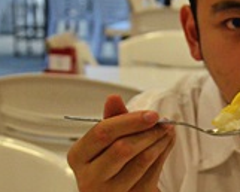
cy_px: 138
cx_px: 277
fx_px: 1116
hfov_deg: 12.0
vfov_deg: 9.8
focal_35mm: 157
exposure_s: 1/200
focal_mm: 30
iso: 2500
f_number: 4.5
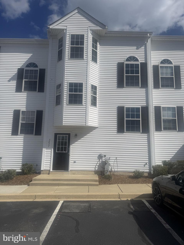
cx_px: 92
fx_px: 170
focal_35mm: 24
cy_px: 122
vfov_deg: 71.6
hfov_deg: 56.8
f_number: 1.78
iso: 64
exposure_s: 1/12346
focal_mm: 6.76
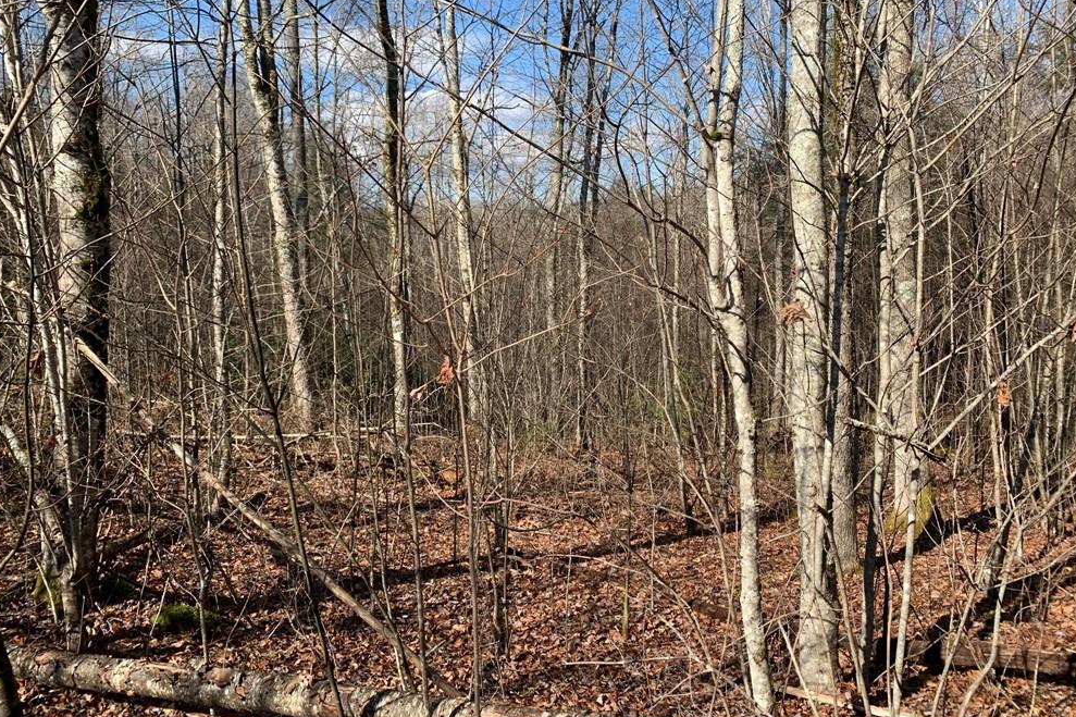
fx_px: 837
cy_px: 344
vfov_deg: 46.4
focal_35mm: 28
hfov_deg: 65.5
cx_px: 525
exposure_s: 1/1011
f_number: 1.8
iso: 25
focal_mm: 4.25
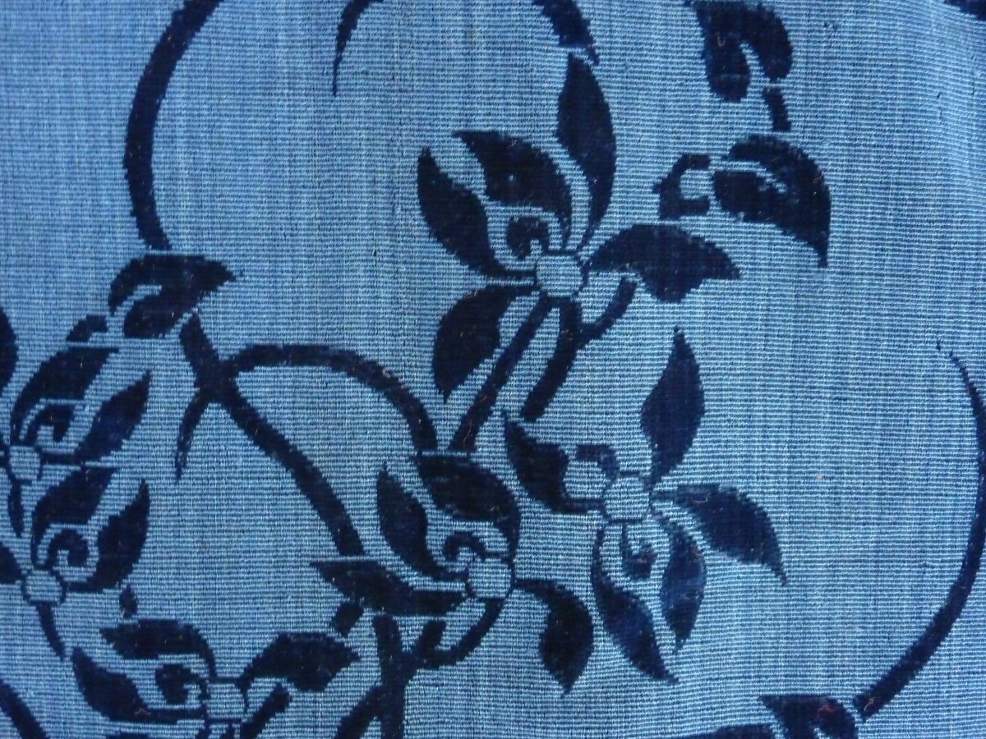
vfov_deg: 36.0
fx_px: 1139
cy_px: 370
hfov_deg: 46.8
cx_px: 493
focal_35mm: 40
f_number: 3.6
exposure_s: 1/8
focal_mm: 6.5
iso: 800
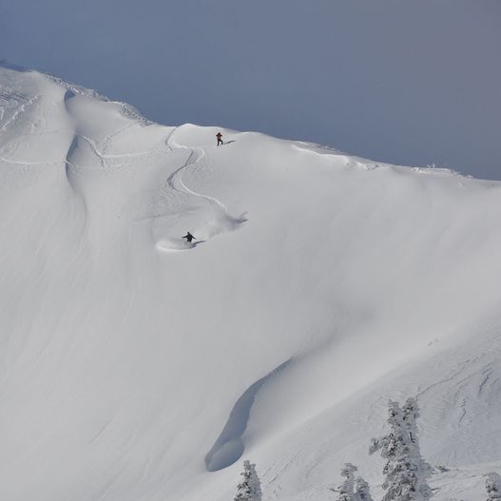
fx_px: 4268
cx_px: 160
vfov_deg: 6.7
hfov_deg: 6.7
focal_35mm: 261
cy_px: 250
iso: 200
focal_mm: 135
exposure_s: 1/2000
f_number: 9
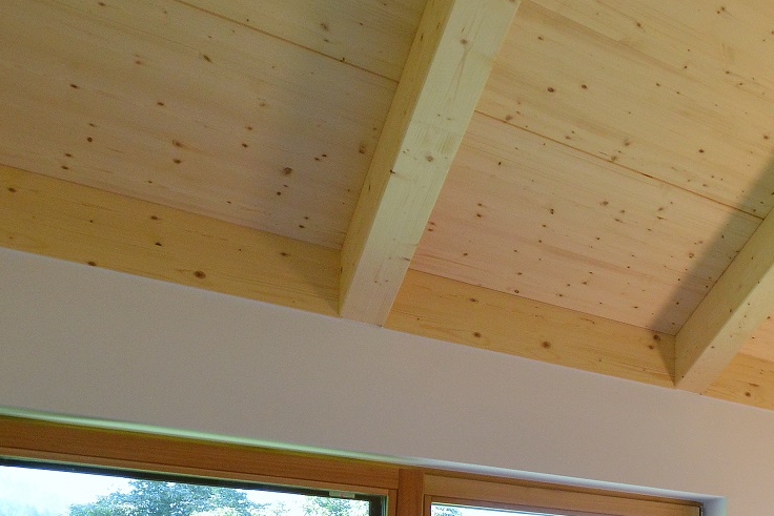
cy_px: 640
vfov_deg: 27.5
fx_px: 903
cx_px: 1108
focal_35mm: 42
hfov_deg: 30.5
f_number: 7.1
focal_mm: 14
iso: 1600
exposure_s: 1/125
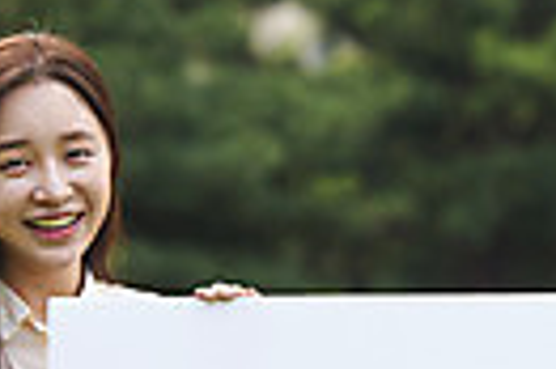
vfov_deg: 1.8
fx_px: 11661
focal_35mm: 756
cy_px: 280
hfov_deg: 2.7
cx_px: 558
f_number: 4.5
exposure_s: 1/500
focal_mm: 165
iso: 320
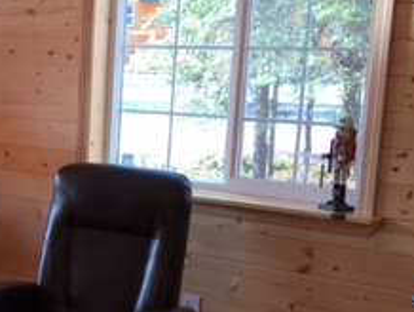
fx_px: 1018
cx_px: -104
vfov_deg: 17.3
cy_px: 240
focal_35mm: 85
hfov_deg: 21.1
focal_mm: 4.15
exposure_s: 1/60
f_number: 2.2
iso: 32
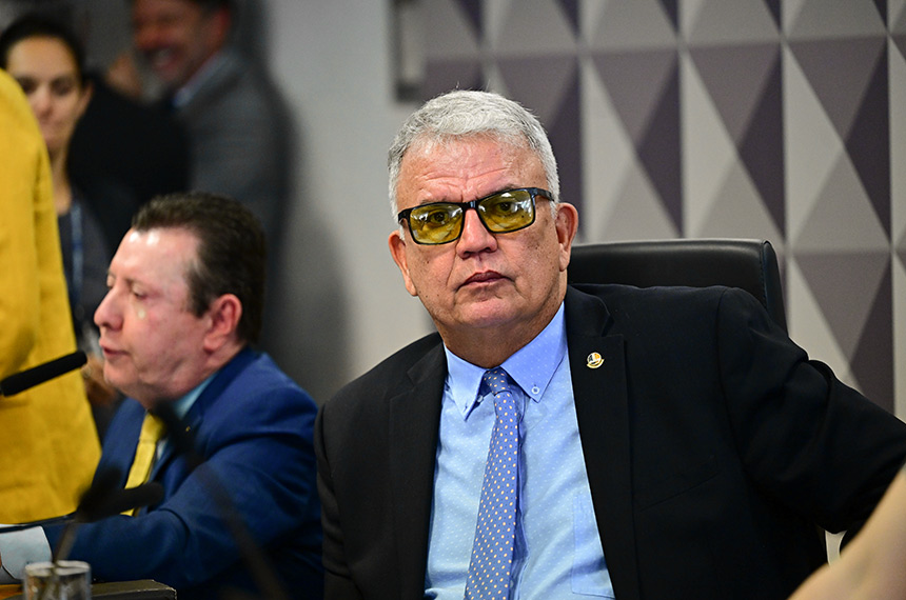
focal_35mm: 160
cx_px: 453
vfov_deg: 8.5
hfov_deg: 12.9
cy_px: 300
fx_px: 4019
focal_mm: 160
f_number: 2.8
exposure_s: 1/640
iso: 3200
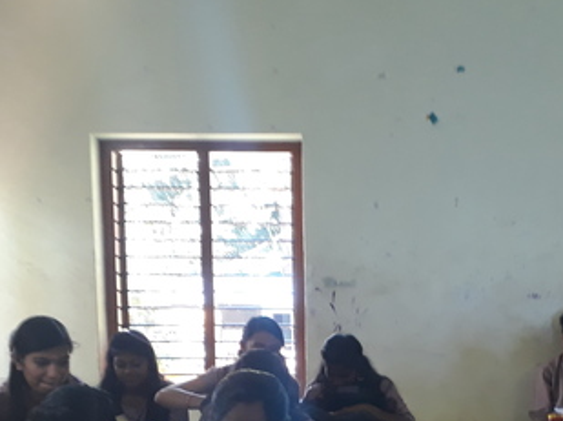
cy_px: 416
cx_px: 423
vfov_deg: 24.9
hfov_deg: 33.7
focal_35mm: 56
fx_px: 910
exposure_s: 1/33
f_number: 1.9
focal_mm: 3.6
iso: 160
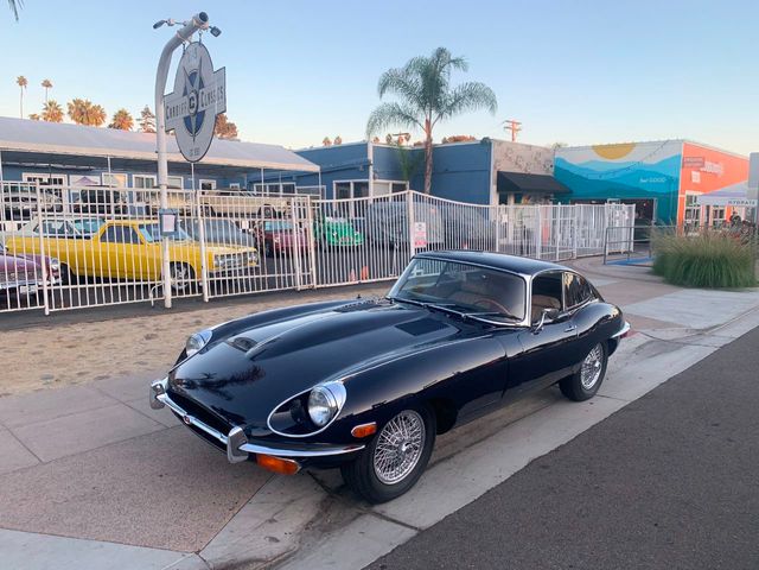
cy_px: 285
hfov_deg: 67.3
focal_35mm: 26
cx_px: 380
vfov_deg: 53.1
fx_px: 570
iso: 25
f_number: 1.8
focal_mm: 4.25
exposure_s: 1/201
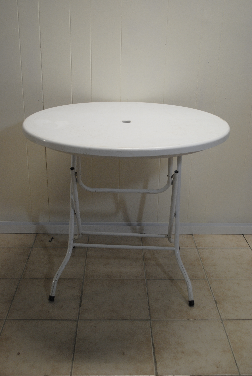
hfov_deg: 34.3
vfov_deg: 49.5
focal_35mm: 39
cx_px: 126
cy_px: 188
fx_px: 408
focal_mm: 26
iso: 400
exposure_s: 1/40
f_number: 4.2
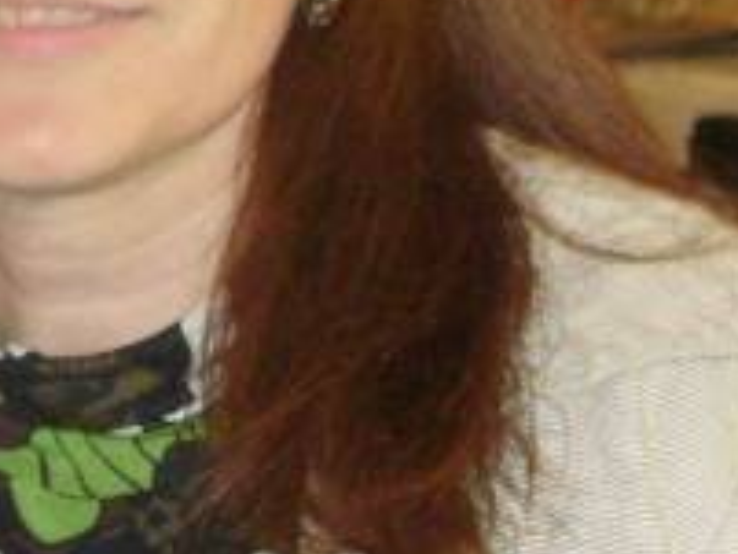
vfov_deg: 5.4
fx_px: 5845
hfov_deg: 7.1
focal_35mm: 274
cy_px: -308
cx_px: -356
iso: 160
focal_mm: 11.4
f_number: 3.2
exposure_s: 1/8
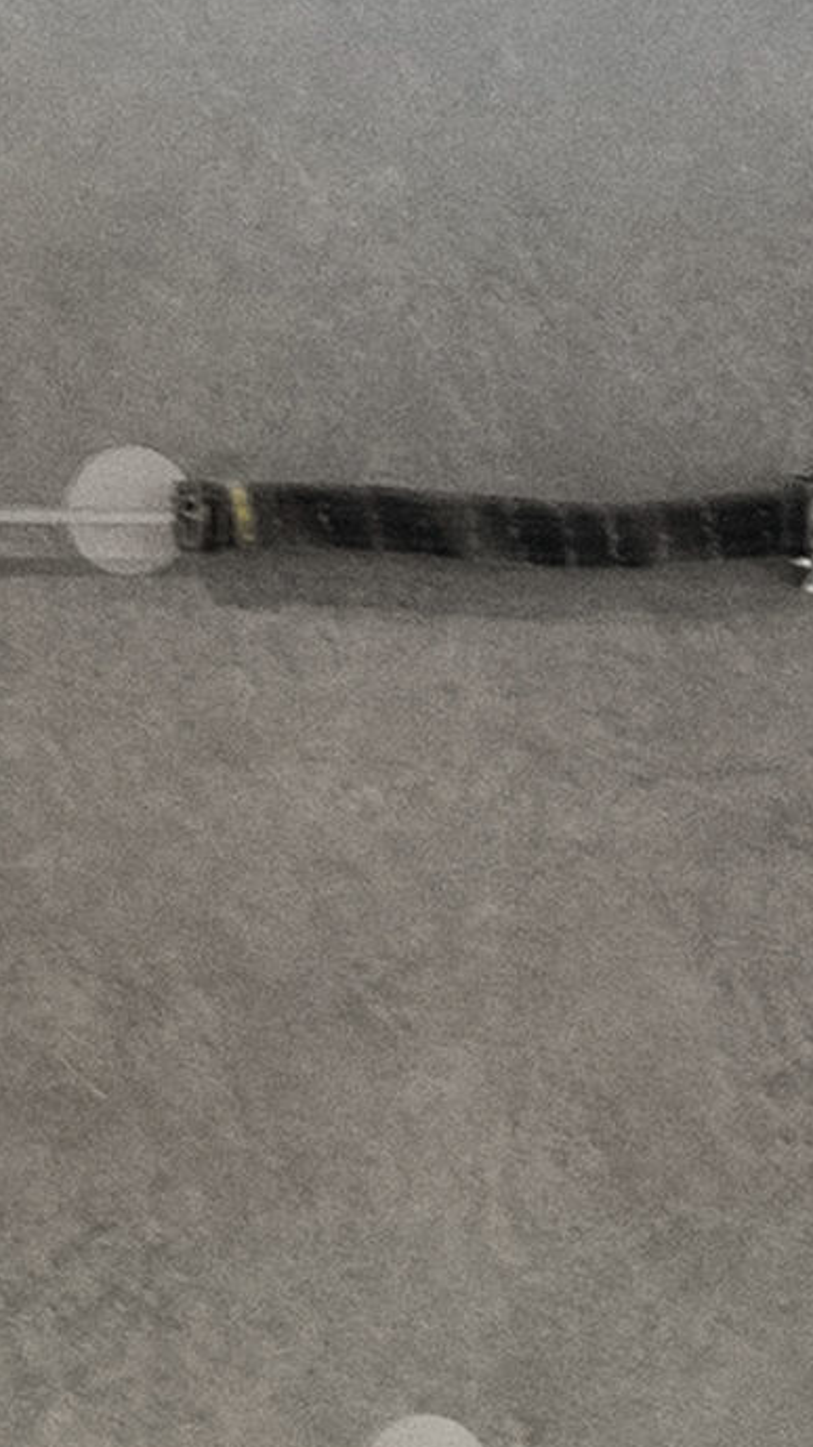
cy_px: 2083
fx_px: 14311
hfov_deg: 3.2
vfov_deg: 5.7
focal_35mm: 373
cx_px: -763
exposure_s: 1/8
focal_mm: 35
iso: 1000
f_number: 4.5
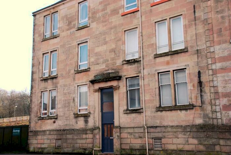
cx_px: 116
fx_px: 270
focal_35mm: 42
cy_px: 78
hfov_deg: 46.3
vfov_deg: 32.0
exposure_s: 1/100
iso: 100
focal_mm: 28
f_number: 5
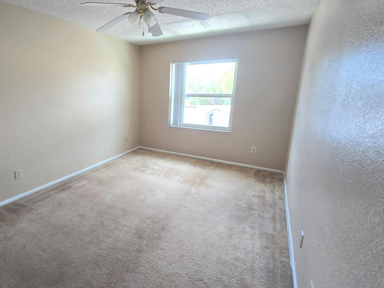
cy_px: 136
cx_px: 141
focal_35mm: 17
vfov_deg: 74.7
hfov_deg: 89.0
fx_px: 189
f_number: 2.2
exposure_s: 1/60
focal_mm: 2.2
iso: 64
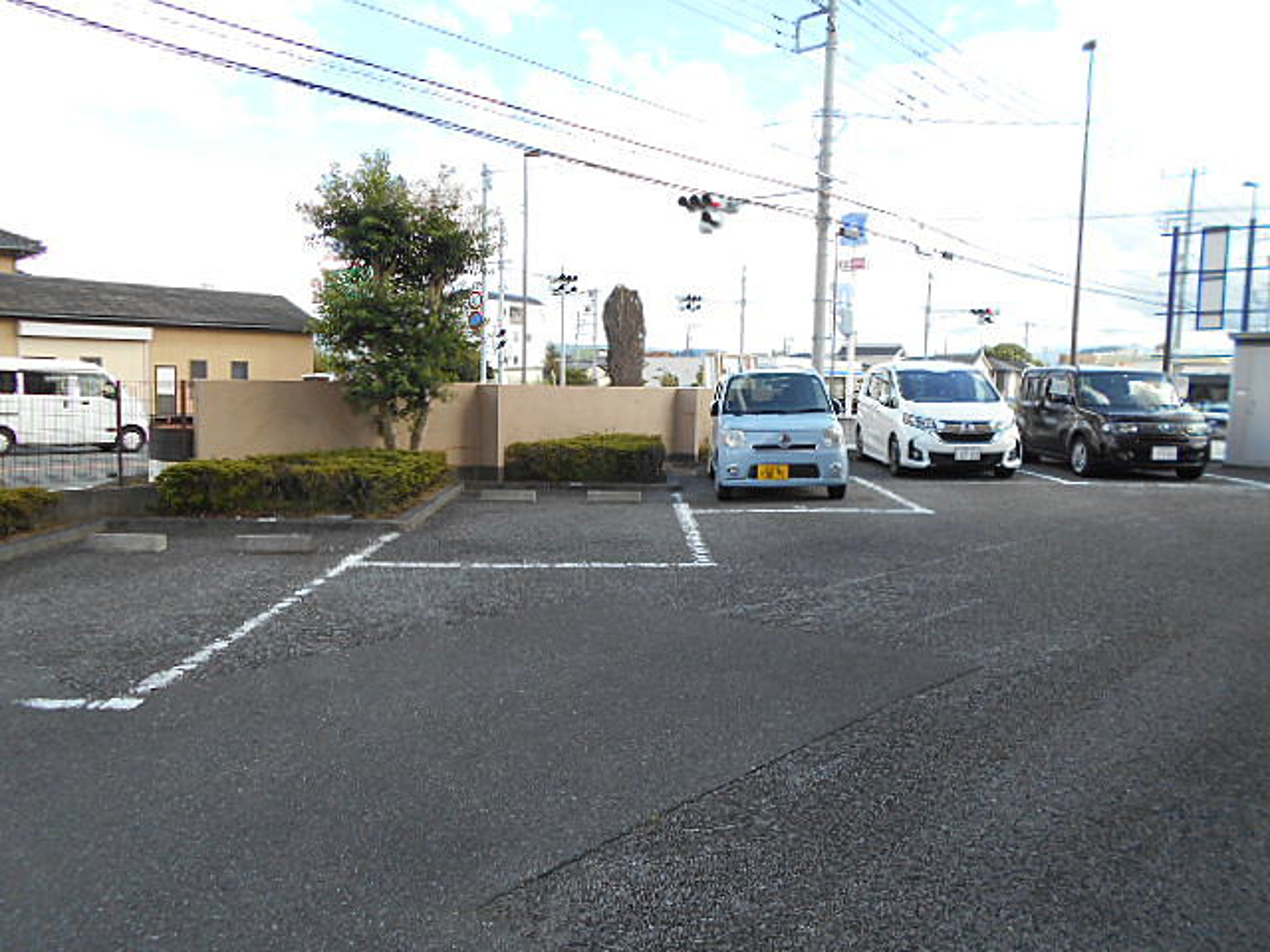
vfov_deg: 53.1
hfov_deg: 67.3
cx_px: 635
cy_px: 476
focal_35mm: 26
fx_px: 954
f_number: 3.2
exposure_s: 1/320
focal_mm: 4.6
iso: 80
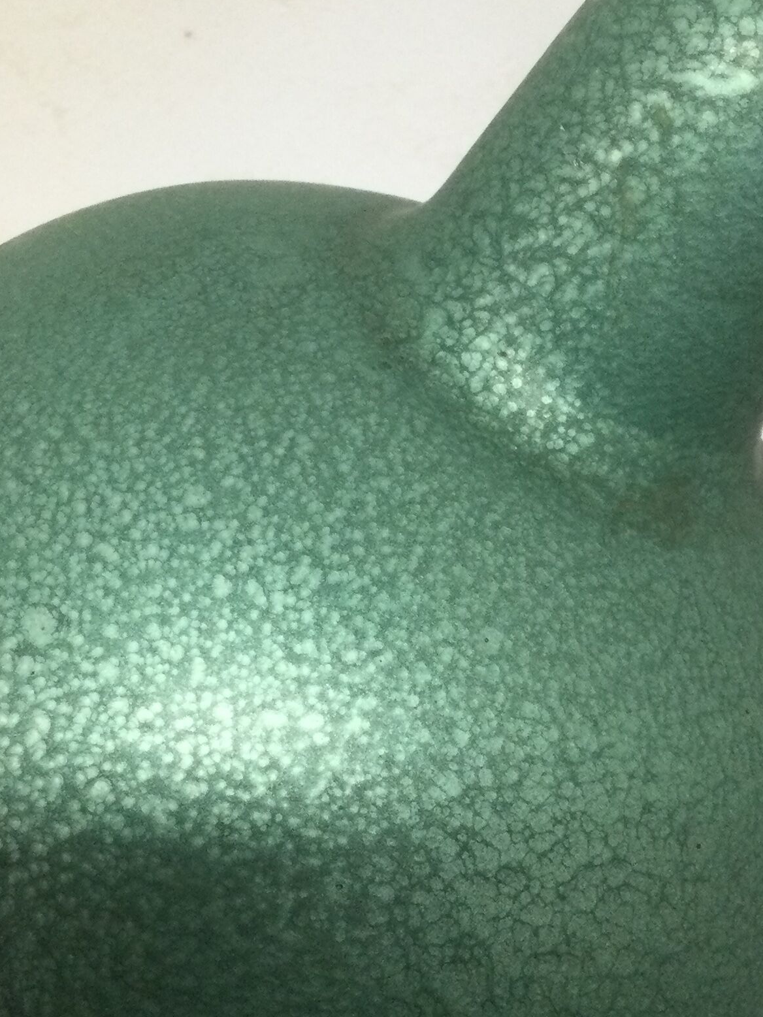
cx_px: 429
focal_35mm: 65
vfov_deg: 29.8
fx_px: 1910
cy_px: 558
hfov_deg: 22.6
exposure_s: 1/33
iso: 64
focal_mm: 3.3
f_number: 2.4
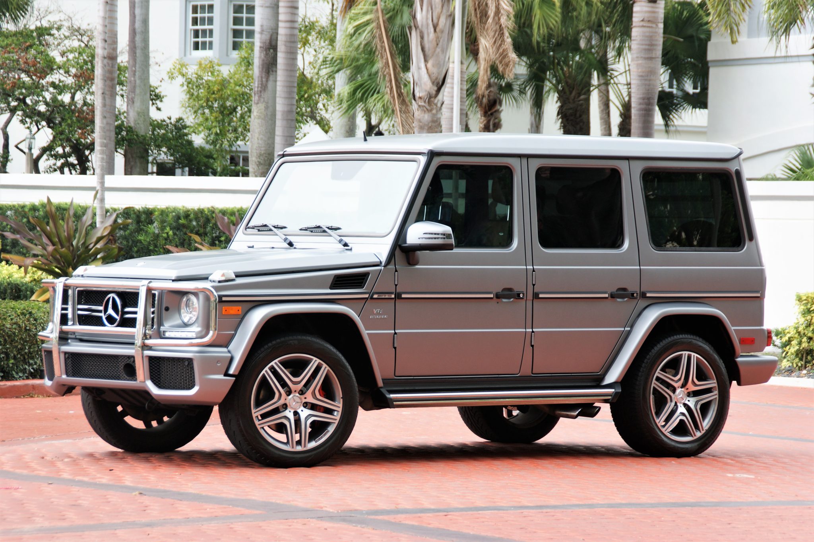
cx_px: 407
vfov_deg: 8.7
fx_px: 3559
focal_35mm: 158
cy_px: 271
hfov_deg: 13.0
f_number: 7.1
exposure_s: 1/25
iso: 100
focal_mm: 105
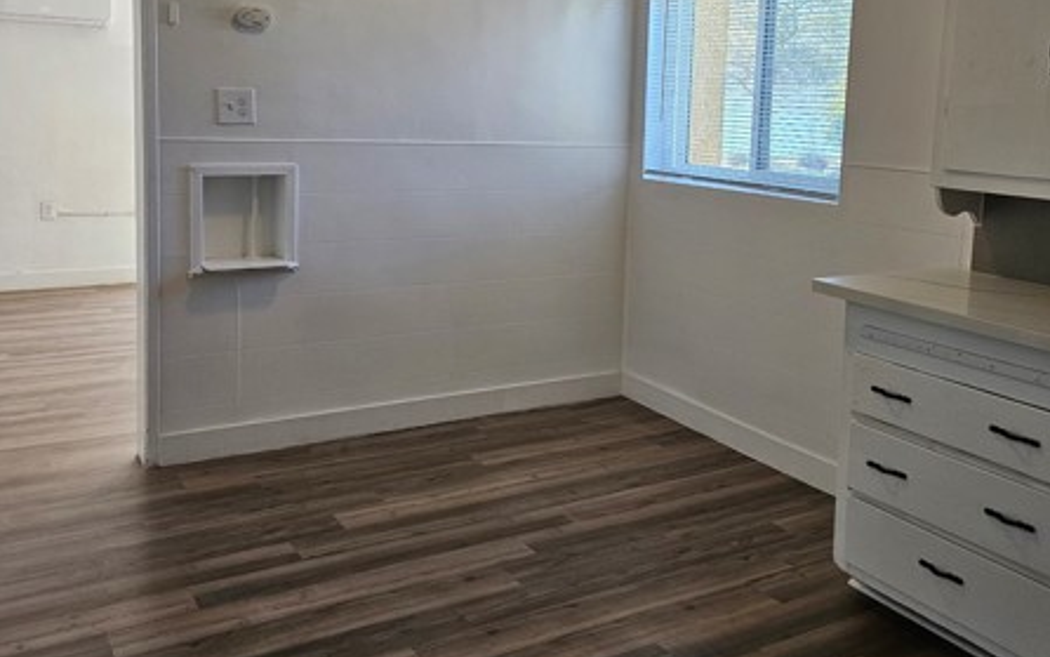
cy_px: 203
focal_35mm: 35
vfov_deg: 35.8
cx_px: 563
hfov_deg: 55.3
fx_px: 1002
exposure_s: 1/120
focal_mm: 6.3
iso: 125
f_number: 1.7
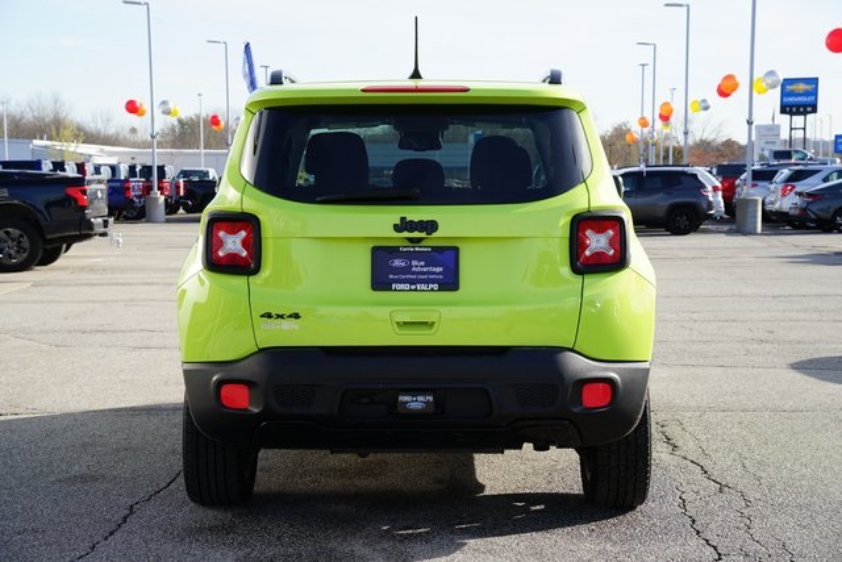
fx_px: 1591
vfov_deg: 20.0
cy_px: 281
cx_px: 421
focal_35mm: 68
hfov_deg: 29.6
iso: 100
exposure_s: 1/100
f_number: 10
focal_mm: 68
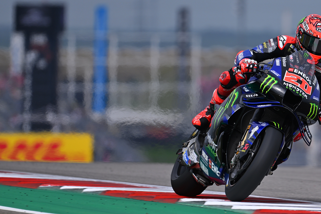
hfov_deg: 2.5
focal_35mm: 837
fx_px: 7461
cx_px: 197
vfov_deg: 1.6
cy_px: 78
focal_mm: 400
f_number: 4.5
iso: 80
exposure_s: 1/1000
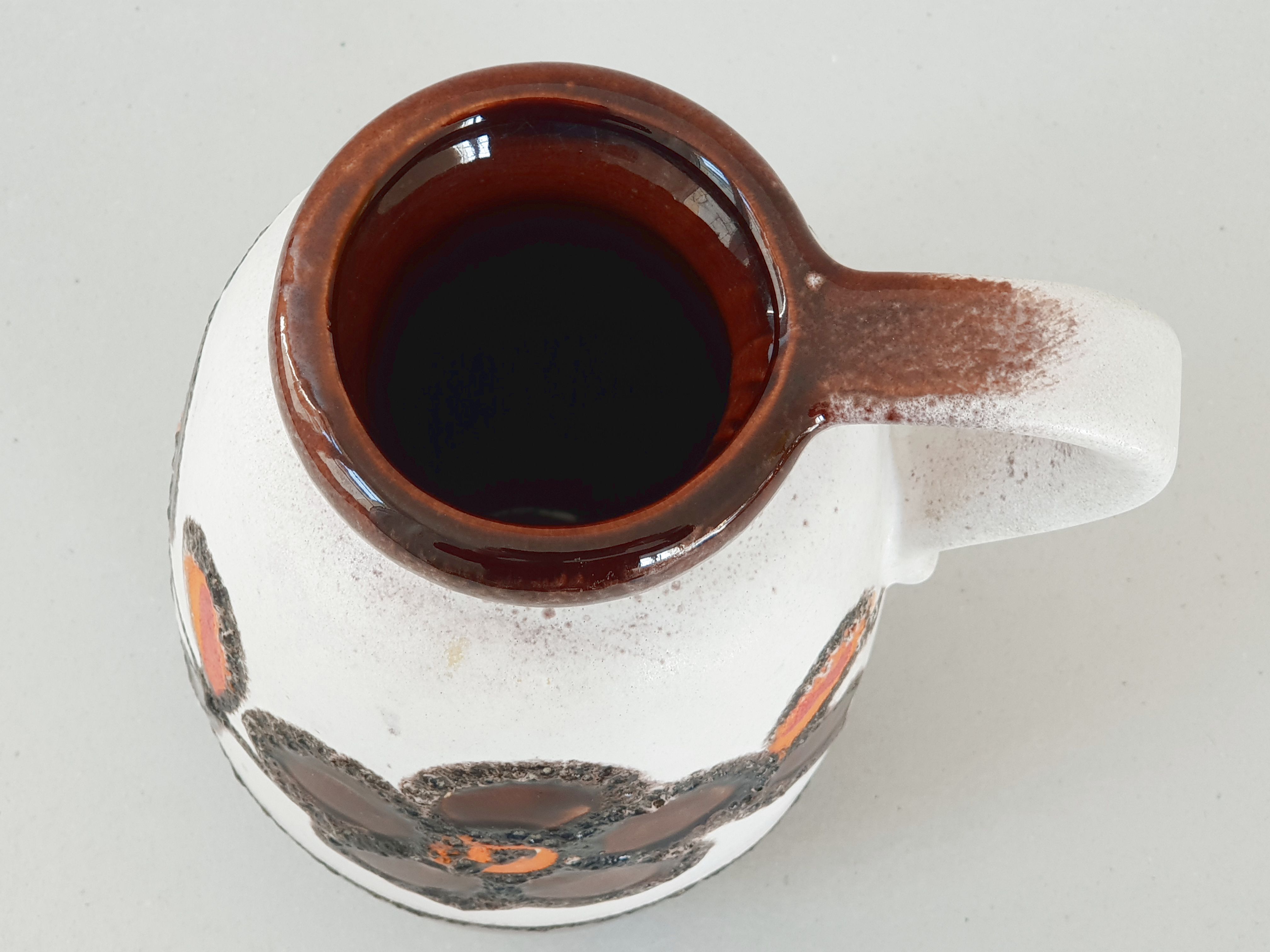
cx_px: 635
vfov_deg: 28.0
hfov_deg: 36.8
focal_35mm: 52
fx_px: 1908
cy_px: 476
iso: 40
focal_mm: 6
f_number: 2.4
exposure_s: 1/33
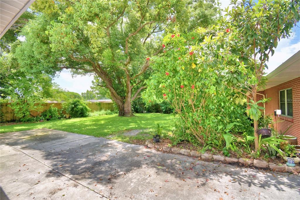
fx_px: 125
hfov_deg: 100.4
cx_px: 150
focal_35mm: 15
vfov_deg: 77.3
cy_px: 100
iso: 100
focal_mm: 10
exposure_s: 1/250
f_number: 5
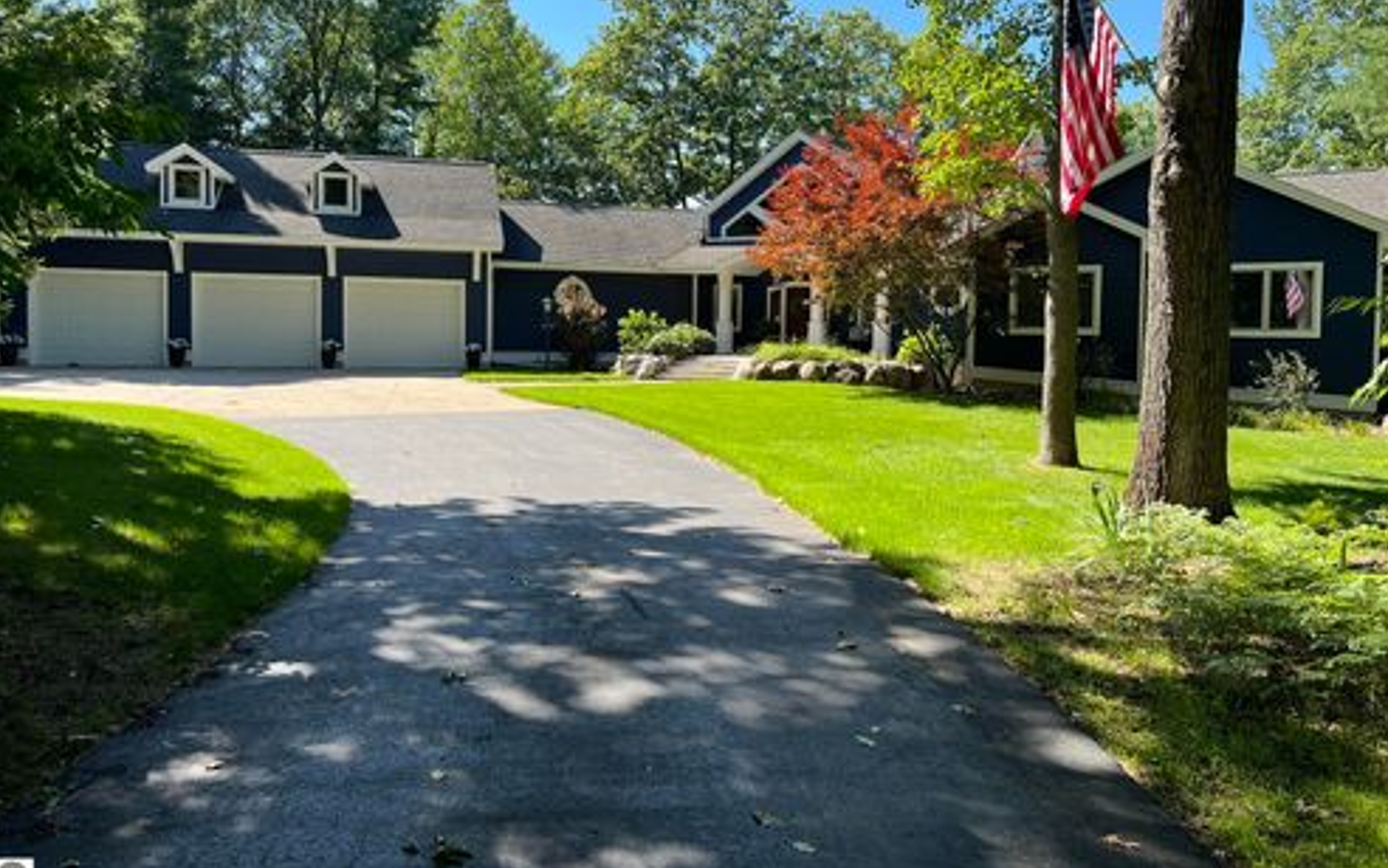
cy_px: 371
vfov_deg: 44.5
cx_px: 694
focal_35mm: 28
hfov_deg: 66.4
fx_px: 1060
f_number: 1.5
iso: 50
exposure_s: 1/1079
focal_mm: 5.7
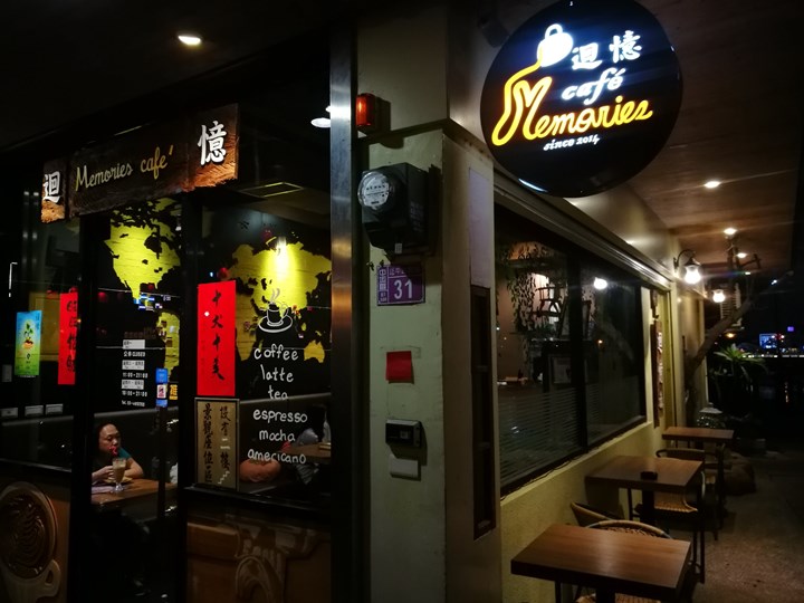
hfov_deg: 65.3
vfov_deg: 51.4
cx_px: 402
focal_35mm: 27
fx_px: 627
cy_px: 302
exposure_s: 1/25
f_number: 2.2
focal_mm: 4.5
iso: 500
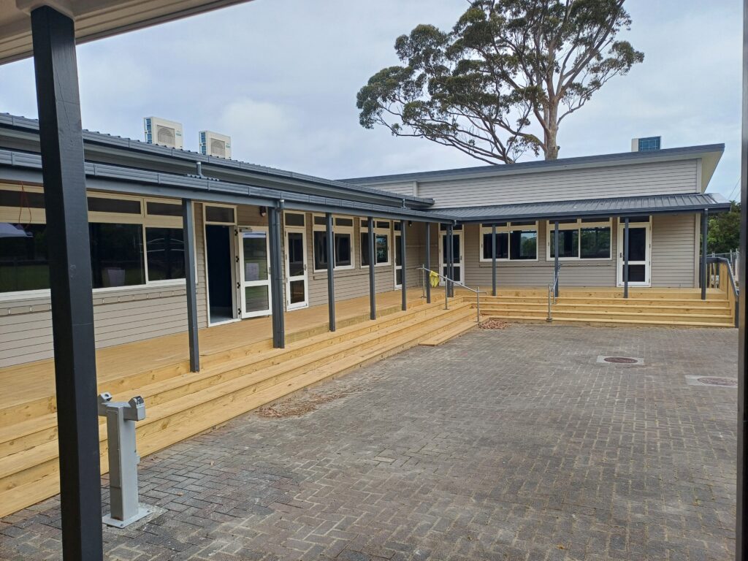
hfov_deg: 69.4
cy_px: 280
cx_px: 374
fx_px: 540
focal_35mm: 25
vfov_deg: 54.9
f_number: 1.8
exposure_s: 1/898
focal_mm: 4.65
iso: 50
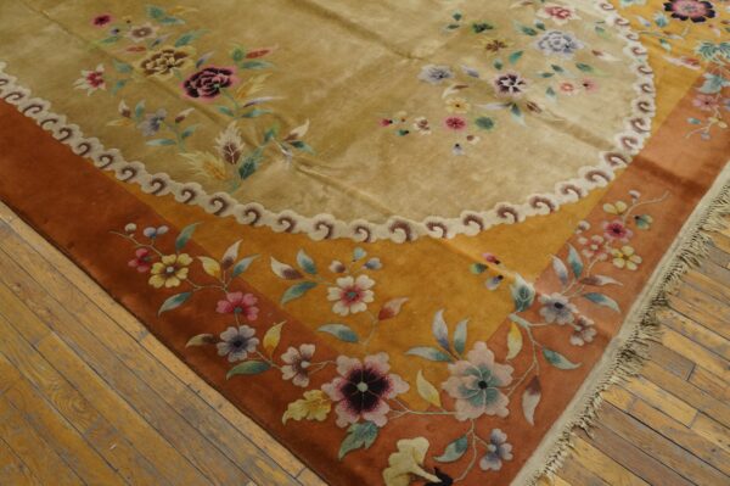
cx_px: 365
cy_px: 243
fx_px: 608
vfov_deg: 43.5
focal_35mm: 30
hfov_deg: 62.0
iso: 800
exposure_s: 1/60
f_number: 4
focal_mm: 20
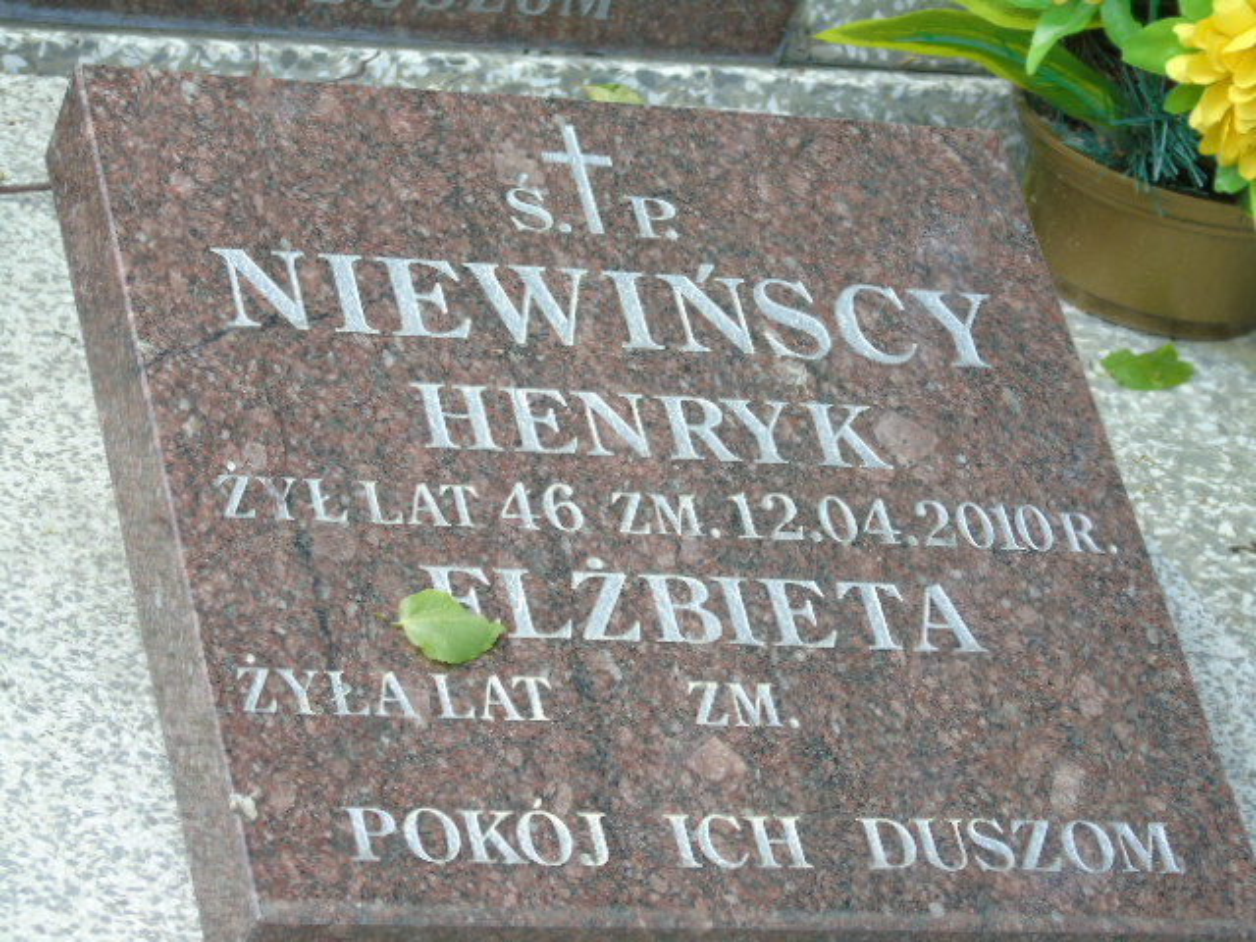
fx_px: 5152
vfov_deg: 10.4
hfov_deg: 13.9
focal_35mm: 142
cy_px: 471
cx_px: 628
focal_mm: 25
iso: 80
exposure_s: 1/125
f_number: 4.7
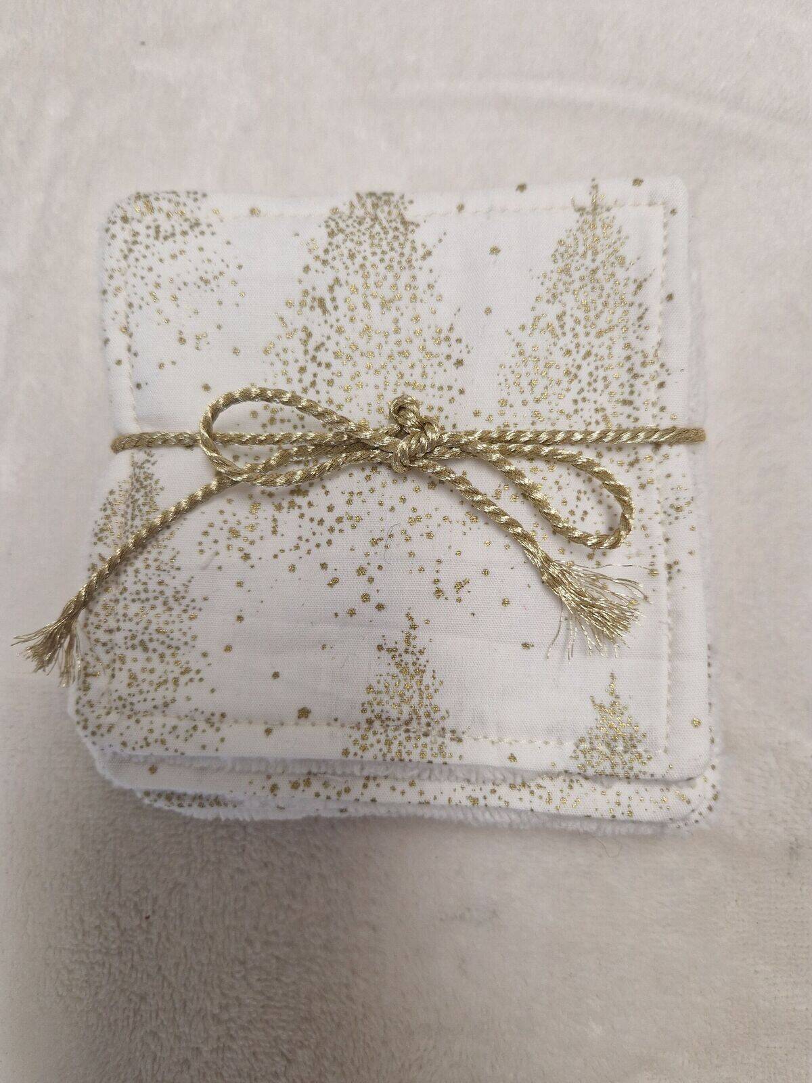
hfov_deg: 58.9
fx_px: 719
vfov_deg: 73.9
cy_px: 542
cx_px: 406
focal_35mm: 23
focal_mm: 5.4
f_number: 1.8
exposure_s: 1/100
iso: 50
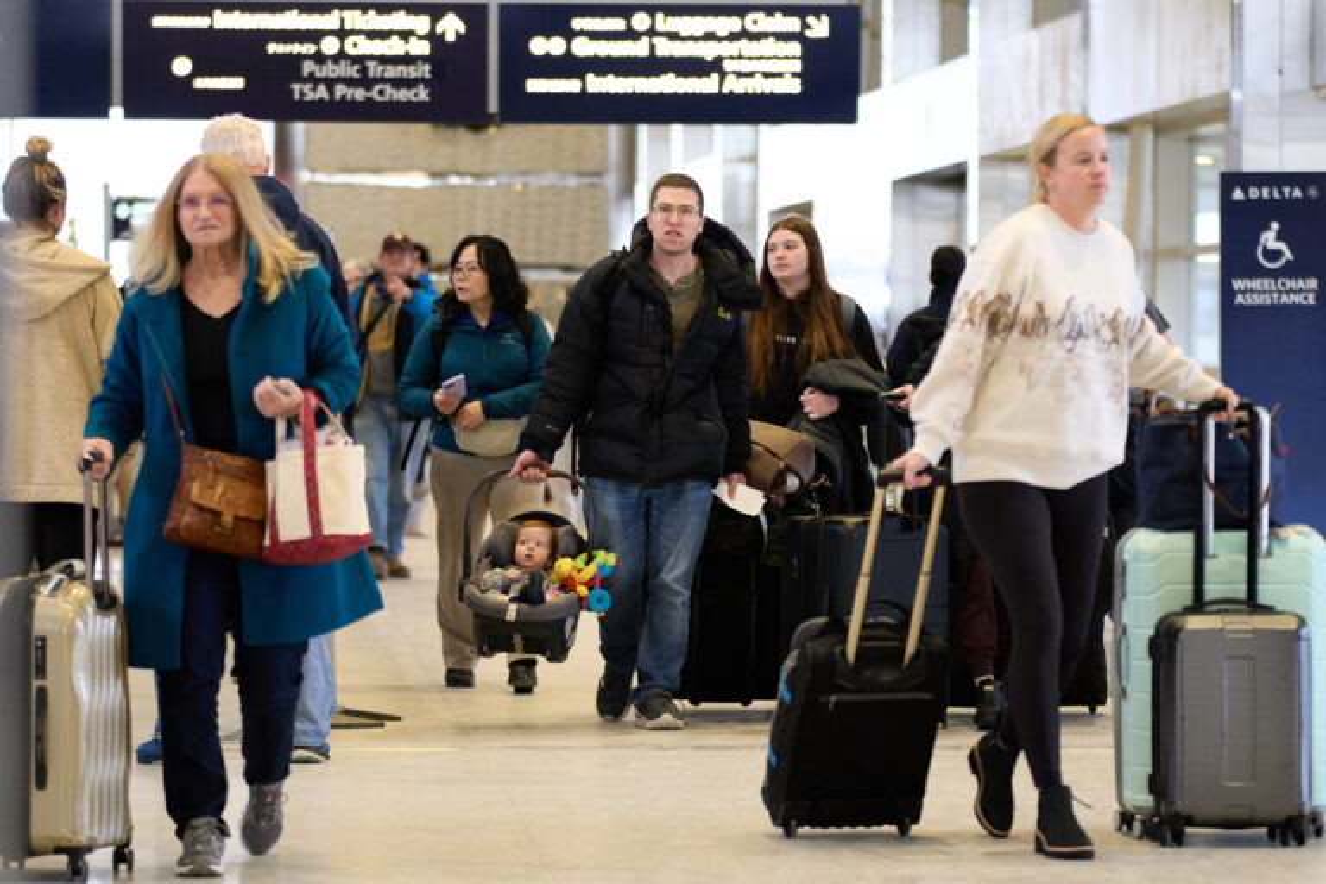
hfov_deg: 12.0
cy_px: 442
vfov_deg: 8.0
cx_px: 663
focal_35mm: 171
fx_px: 6298
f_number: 2.8
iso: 2000
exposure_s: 1/250
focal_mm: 114
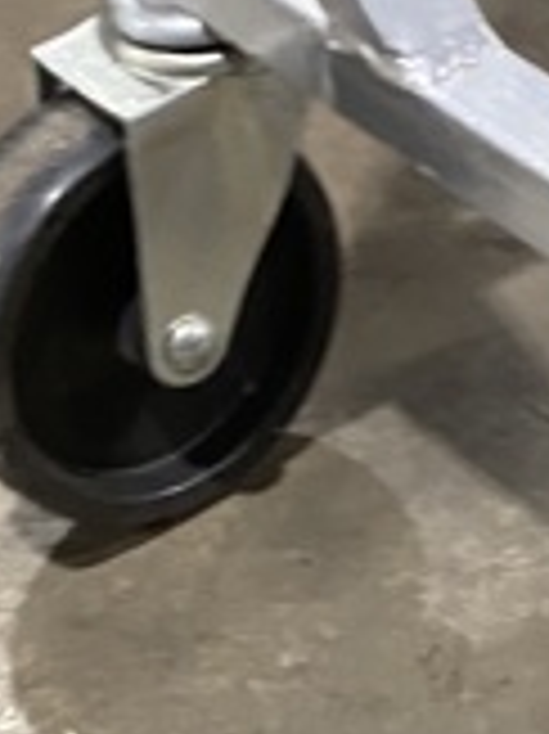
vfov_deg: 14.1
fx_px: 2753
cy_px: 1137
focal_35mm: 130
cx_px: 756
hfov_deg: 11.1
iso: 250
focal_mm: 4.25
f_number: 1.8
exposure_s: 1/60
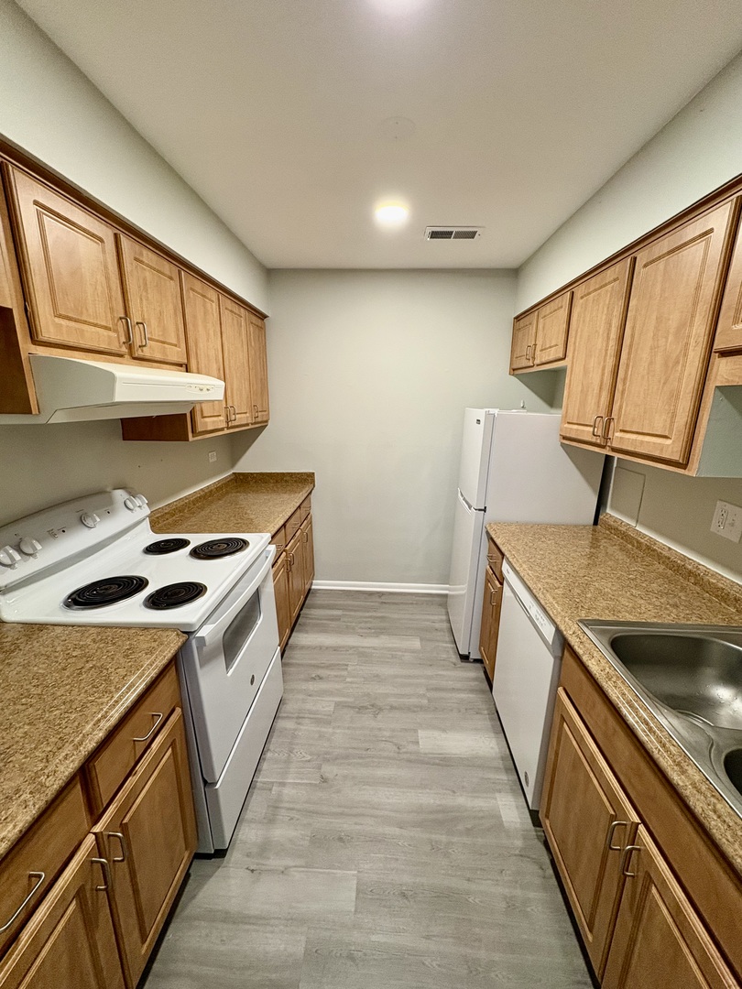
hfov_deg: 85.7
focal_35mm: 14
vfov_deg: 102.1
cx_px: 371
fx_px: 400
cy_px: 494
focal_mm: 2.22
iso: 200
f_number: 2.2
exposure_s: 1/60
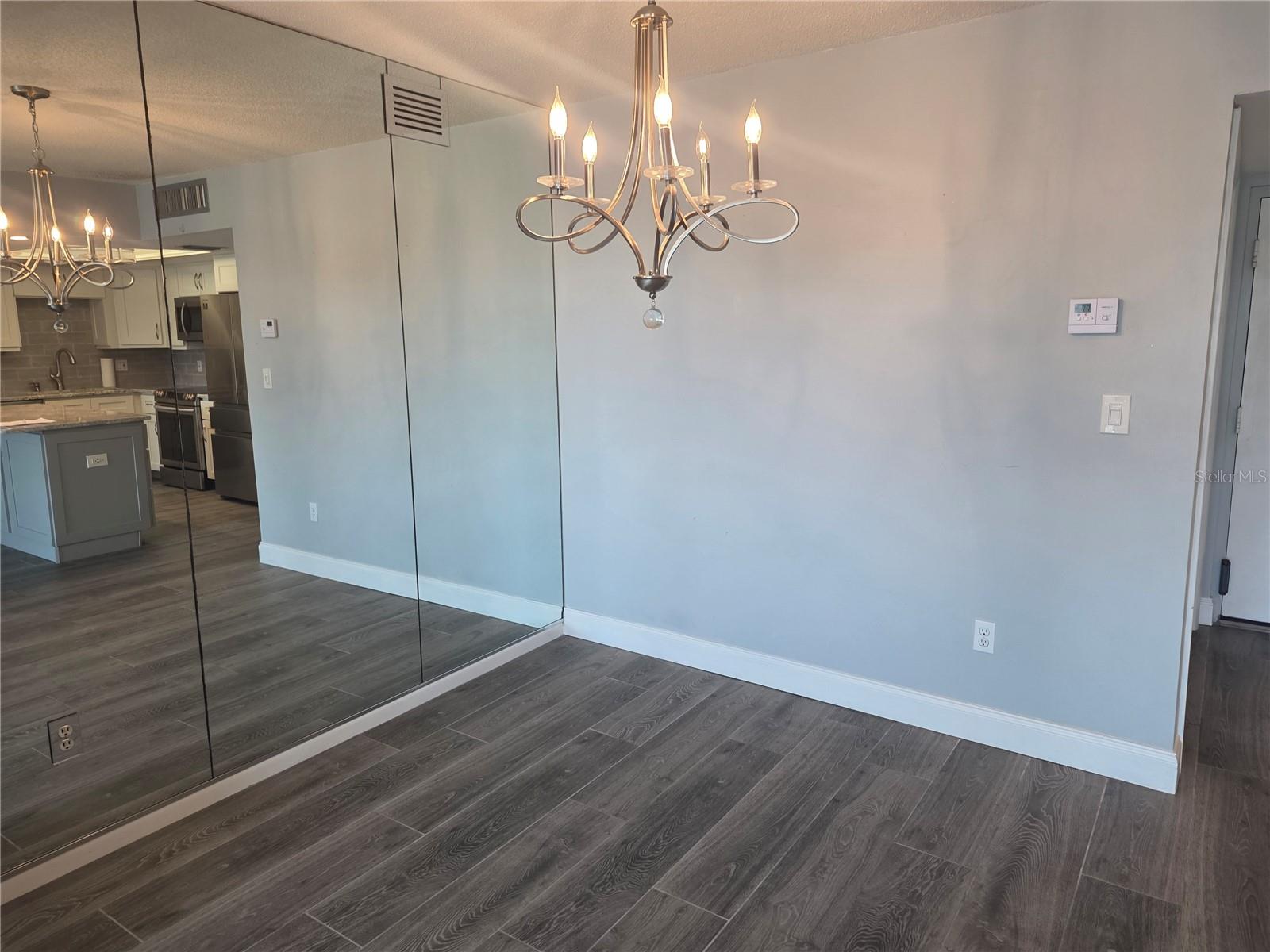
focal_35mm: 23
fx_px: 844
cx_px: 635
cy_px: 476
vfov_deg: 58.9
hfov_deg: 73.9
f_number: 1.7
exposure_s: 1/120
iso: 125
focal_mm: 6.25
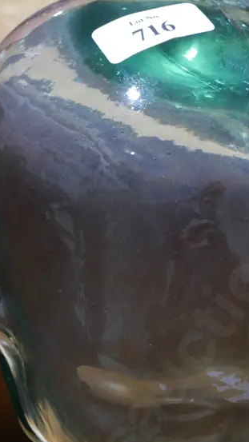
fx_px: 1186
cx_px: 176
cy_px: 377
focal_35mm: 101
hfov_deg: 12.0
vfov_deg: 20.8
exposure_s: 1/60
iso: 800
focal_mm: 25
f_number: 5.3
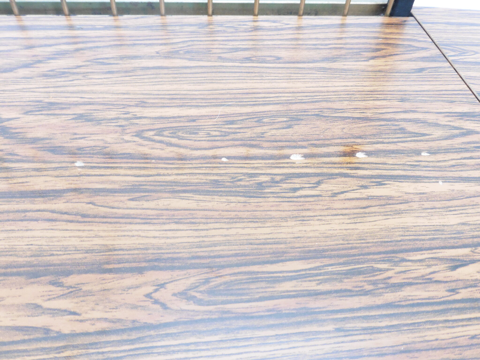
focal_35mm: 27
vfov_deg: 51.4
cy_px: 180
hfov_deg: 65.3
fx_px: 374
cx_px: 240
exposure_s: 1/30
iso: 400
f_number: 3.4
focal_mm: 4.8
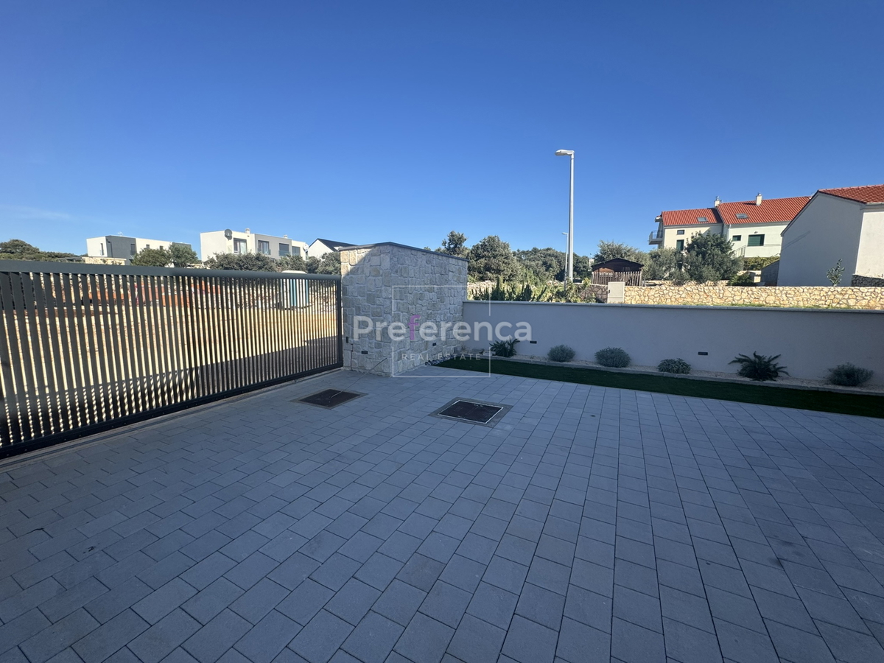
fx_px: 358
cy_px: 332
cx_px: 442
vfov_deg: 85.7
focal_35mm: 14
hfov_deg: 102.1
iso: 50
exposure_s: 1/1217
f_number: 2.2
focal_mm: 2.22
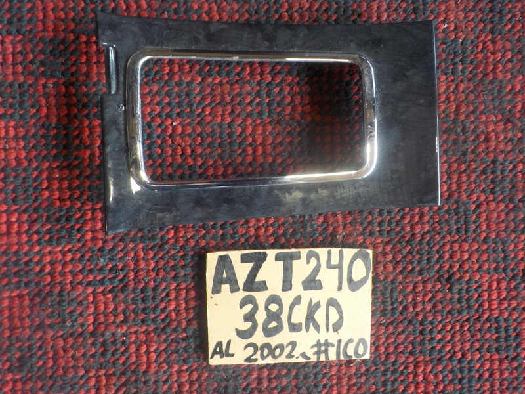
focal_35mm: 30
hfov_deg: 60.0
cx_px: 262
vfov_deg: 46.8
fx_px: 455
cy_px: 197
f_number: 3.3
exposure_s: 1/40
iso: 125
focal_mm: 4.1
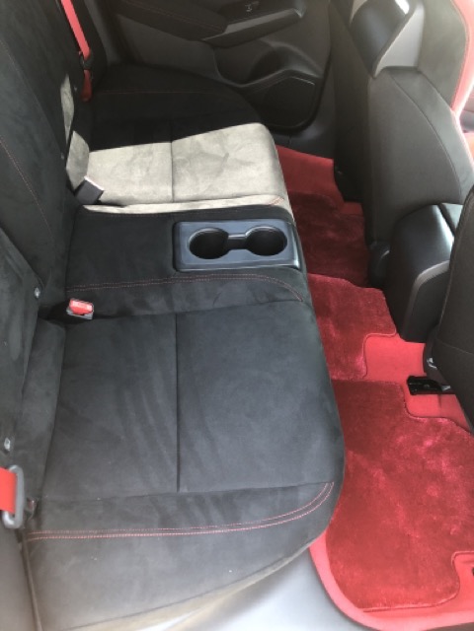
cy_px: 316
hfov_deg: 49.7
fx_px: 511
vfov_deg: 63.4
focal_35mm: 28
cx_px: 237
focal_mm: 3.99
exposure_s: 1/15
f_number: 1.8
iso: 80
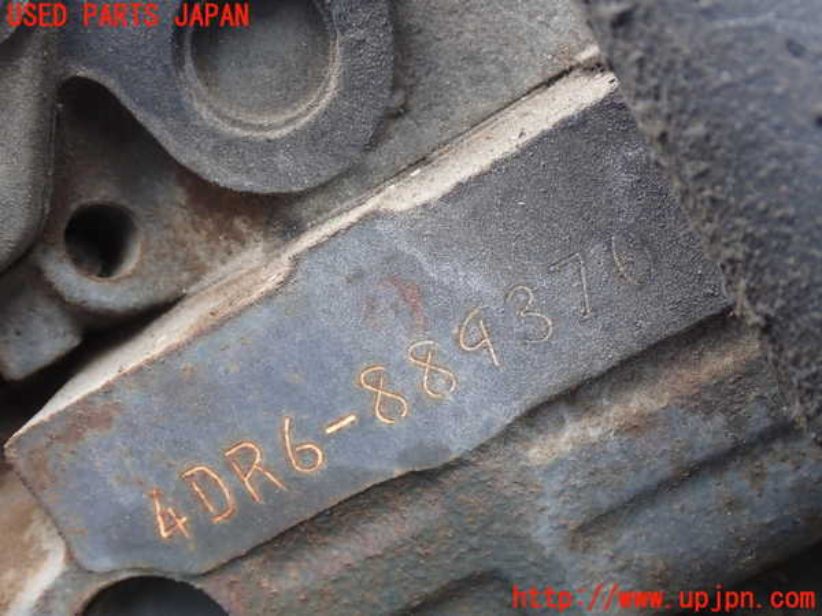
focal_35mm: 44
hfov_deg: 42.9
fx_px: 1045
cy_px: 308
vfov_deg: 32.9
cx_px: 411
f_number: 2.9
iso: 160
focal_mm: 7.84
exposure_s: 1/80
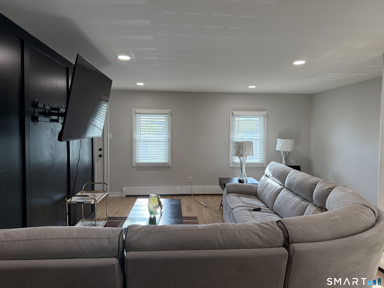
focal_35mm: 24
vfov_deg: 56.8
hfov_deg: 71.6
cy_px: 144
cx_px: 192
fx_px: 266
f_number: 1.78
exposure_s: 1/237
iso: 200
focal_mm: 6.76
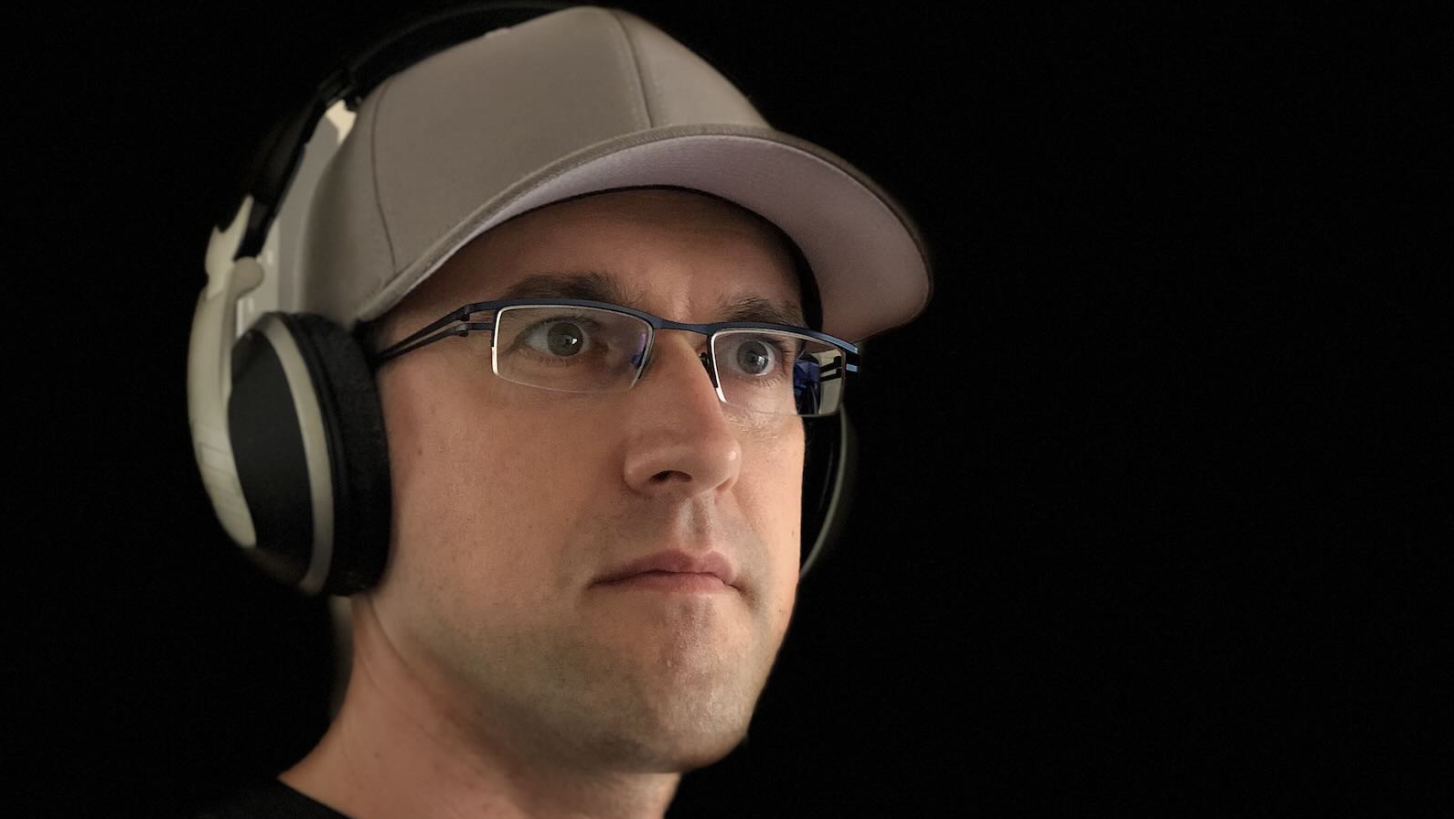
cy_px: 526
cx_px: 723
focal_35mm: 57
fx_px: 2198
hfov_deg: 36.6
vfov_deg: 21.0
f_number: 2.4
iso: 160
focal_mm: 6
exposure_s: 1/17
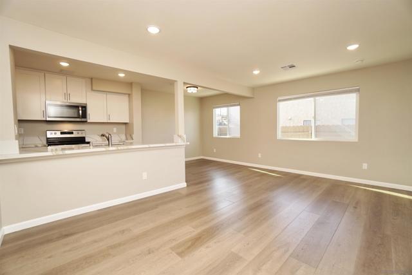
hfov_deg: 100.4
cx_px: 206
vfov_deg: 77.4
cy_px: 138
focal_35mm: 15
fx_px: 172
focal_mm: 10
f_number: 4
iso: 400
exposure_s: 1/160
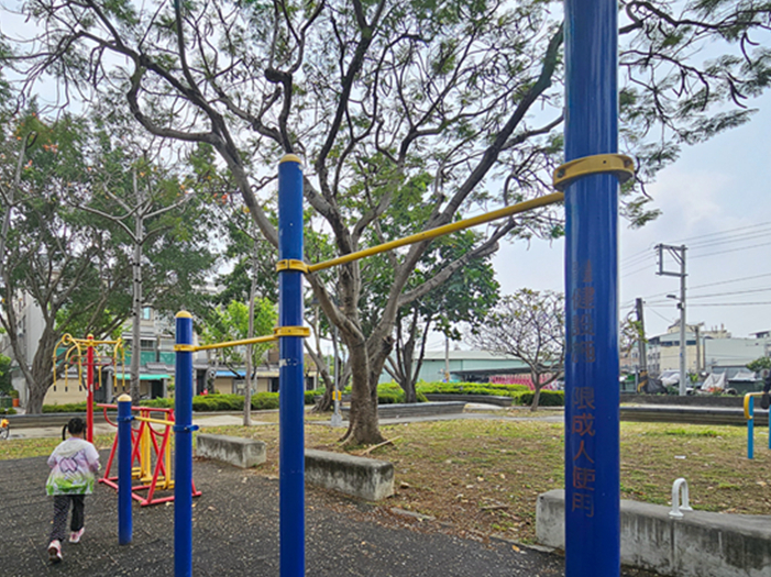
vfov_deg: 66.9
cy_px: 381
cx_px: 279
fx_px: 423
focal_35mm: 19
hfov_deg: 82.7
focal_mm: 2.2
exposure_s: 1/1279
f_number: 2.2
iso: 50
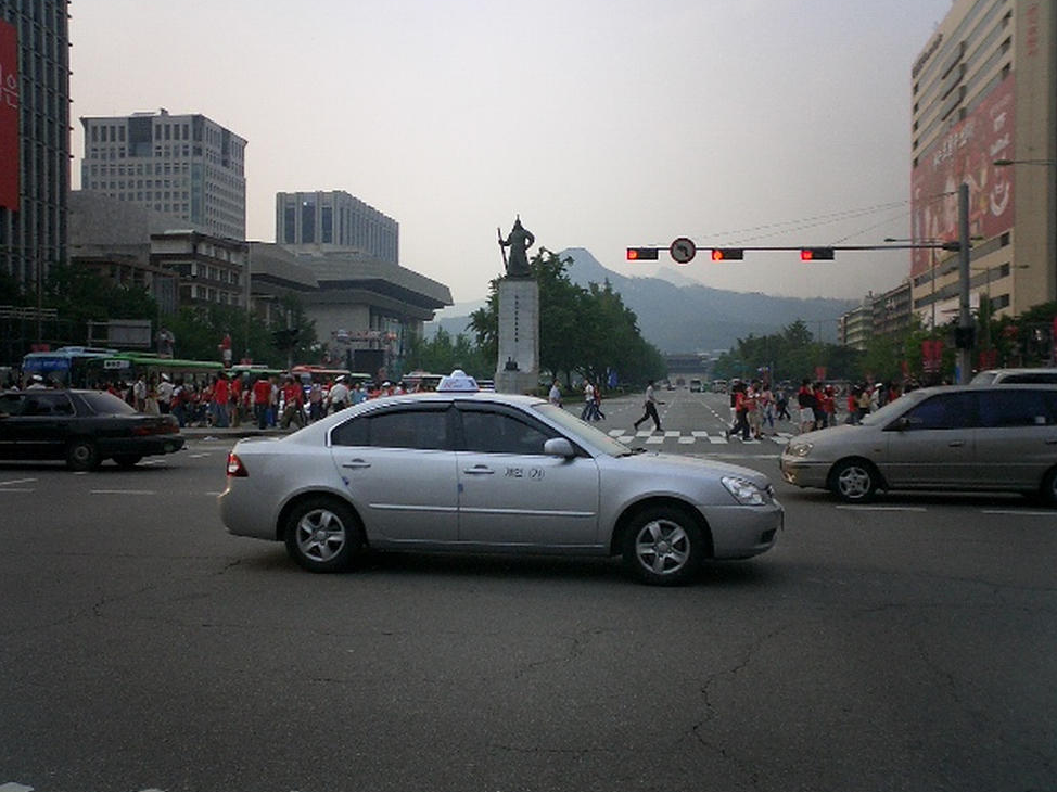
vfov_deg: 37.7
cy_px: 391
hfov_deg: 49.0
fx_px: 1160
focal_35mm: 38
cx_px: 515
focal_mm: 5.6
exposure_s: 1/800
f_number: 3.5
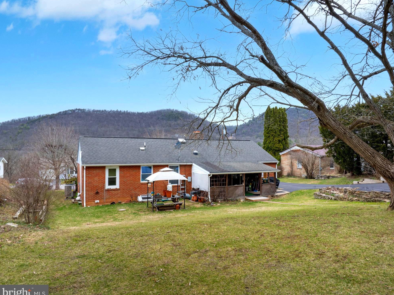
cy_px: 148
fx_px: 285
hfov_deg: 69.4
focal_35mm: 25
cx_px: 204
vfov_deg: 54.9
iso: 100
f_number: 7.1
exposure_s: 1/60
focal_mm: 12.29
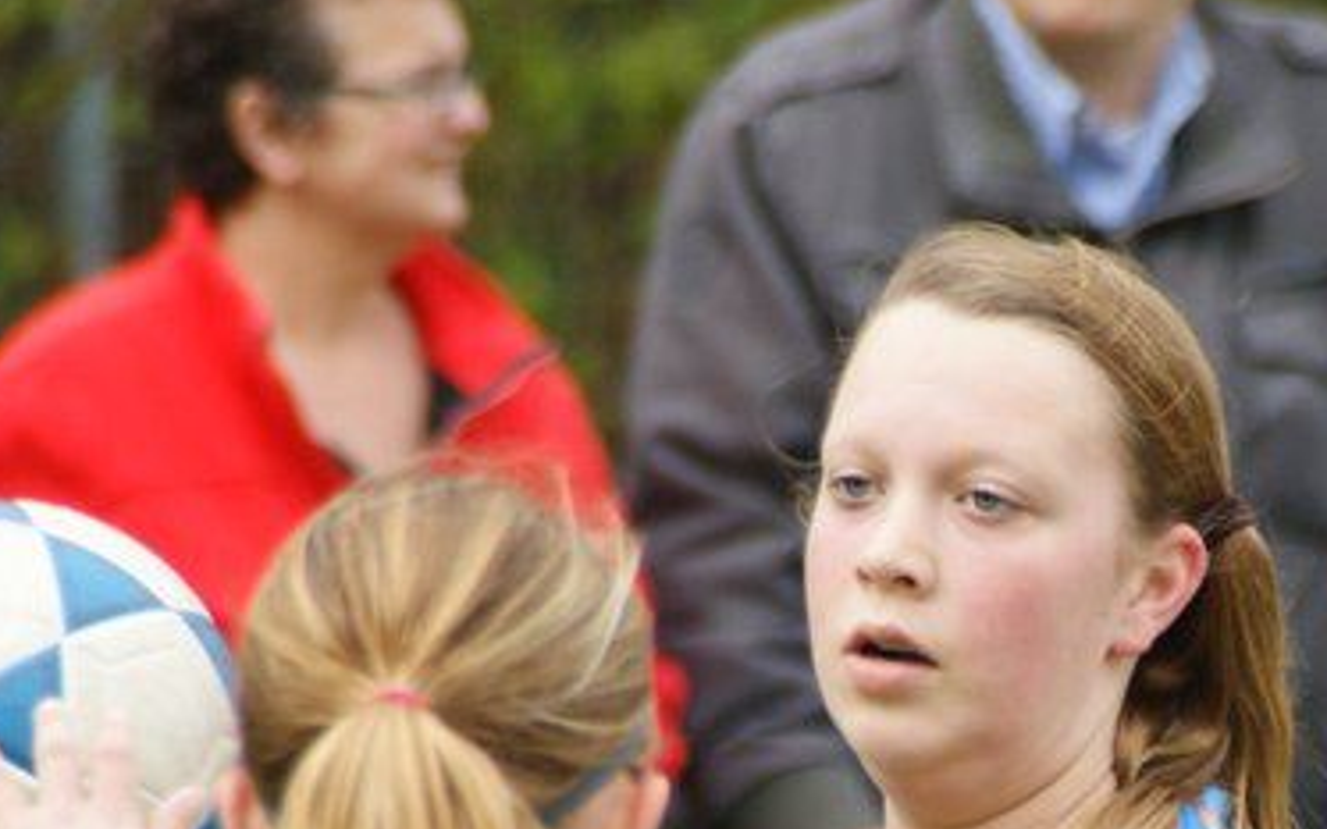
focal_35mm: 1228
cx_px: 1142
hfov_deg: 1.7
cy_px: 667
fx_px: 44404
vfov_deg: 1.1
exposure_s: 1/320
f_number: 6.3
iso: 200
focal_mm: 250
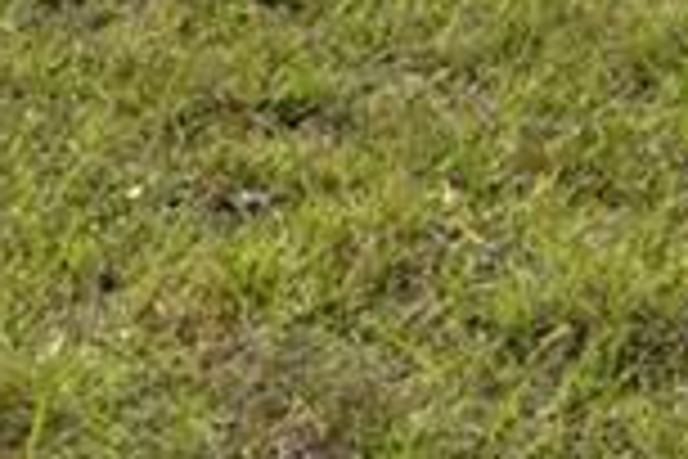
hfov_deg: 9.6
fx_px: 3841
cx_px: 1327
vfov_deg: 6.3
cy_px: -886
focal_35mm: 201
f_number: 13
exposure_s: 1/200
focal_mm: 20
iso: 100
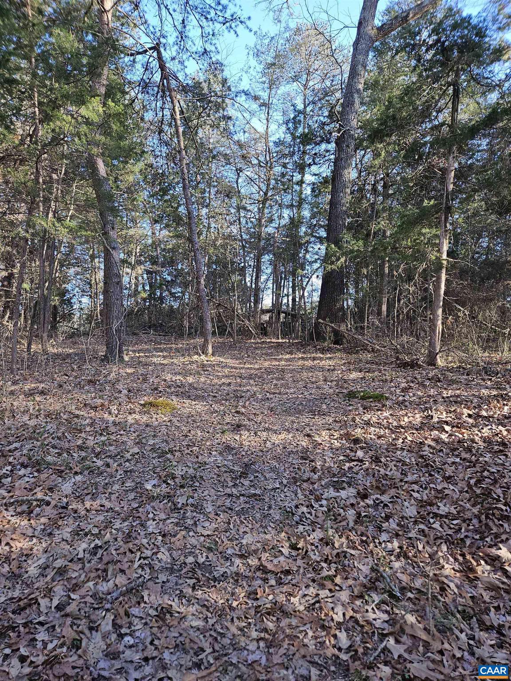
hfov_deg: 58.9
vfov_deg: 73.9
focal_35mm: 23
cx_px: 256
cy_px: 340
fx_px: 453
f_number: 1.8
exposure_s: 1/130
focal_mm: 5.4
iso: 25
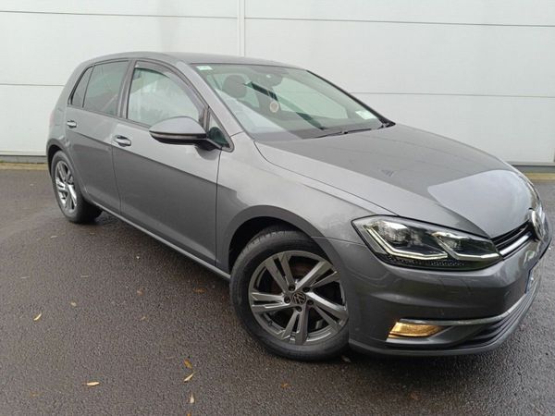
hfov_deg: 71.6
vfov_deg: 56.8
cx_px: 278
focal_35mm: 24
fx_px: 385
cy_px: 208
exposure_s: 1/101
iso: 130
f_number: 1.88
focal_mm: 5.59
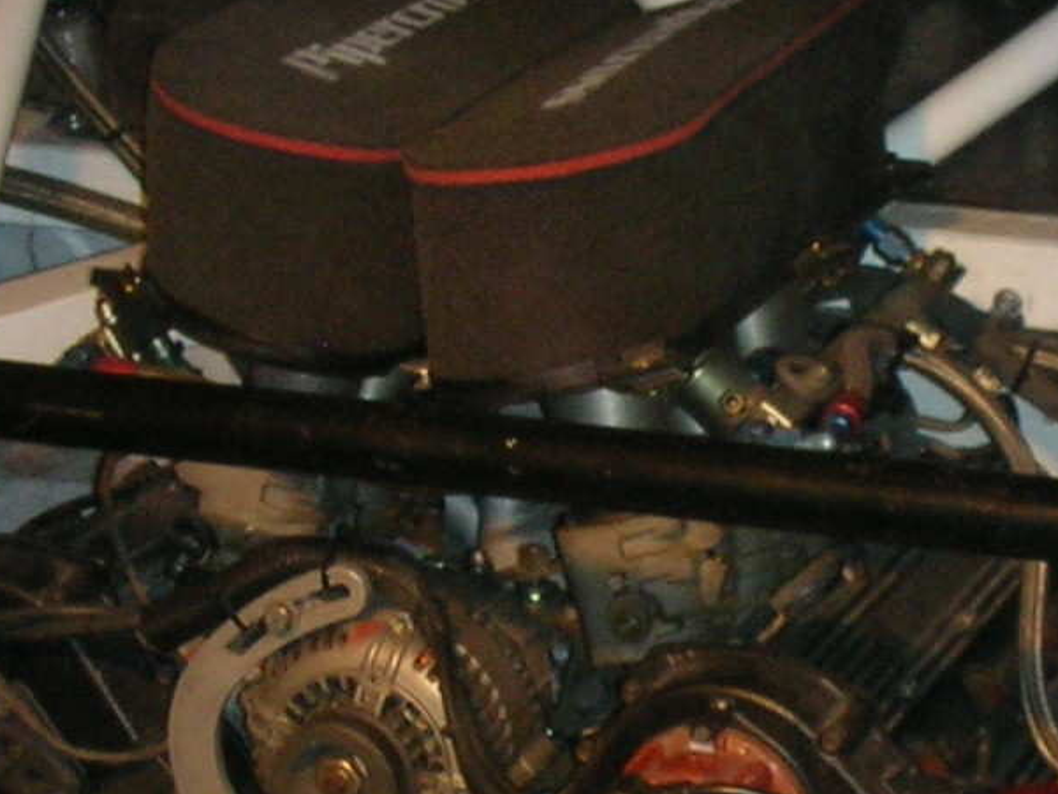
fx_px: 4616
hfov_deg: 13.0
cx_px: 907
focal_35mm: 151
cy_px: 607
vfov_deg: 9.8
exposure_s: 1/60.1
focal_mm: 5.8
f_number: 3
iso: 96
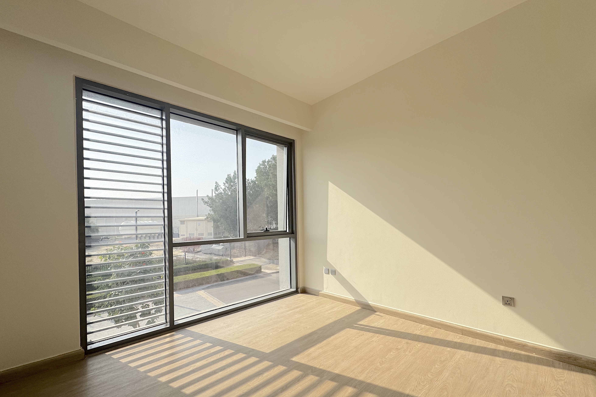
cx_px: 307
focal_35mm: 15
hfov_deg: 100.4
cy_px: 220
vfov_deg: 77.1
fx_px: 248
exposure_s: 1/537
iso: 40
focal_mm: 2.22
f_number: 2.2
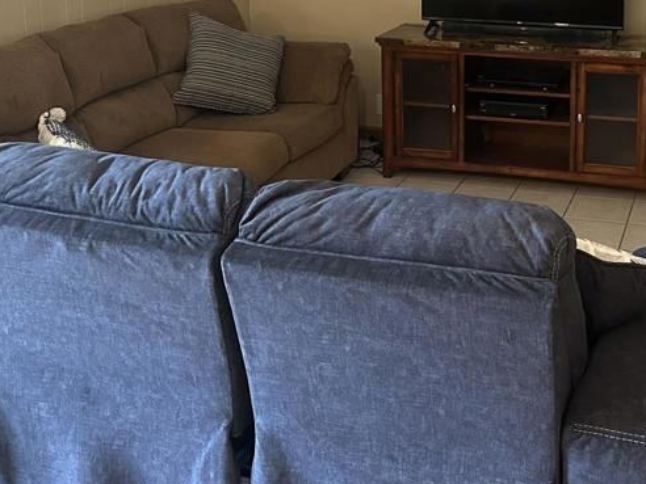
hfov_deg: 37.0
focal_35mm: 50
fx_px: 933
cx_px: 507
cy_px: 9
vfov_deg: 27.6
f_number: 1.78
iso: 640
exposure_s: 1/60
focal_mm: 6.86
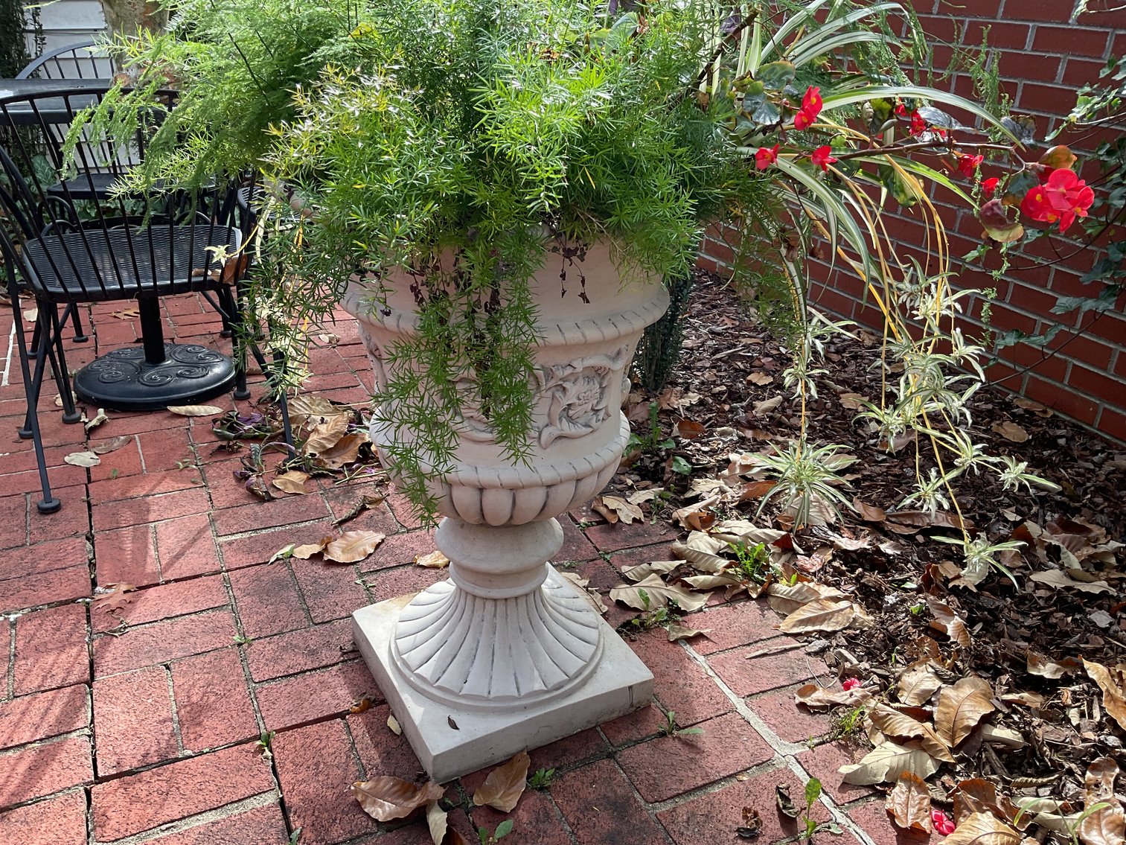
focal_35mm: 29
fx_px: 943
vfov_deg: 48.2
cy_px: 422
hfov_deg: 61.7
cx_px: 563
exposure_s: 1/309
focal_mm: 3
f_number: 1.8
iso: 16
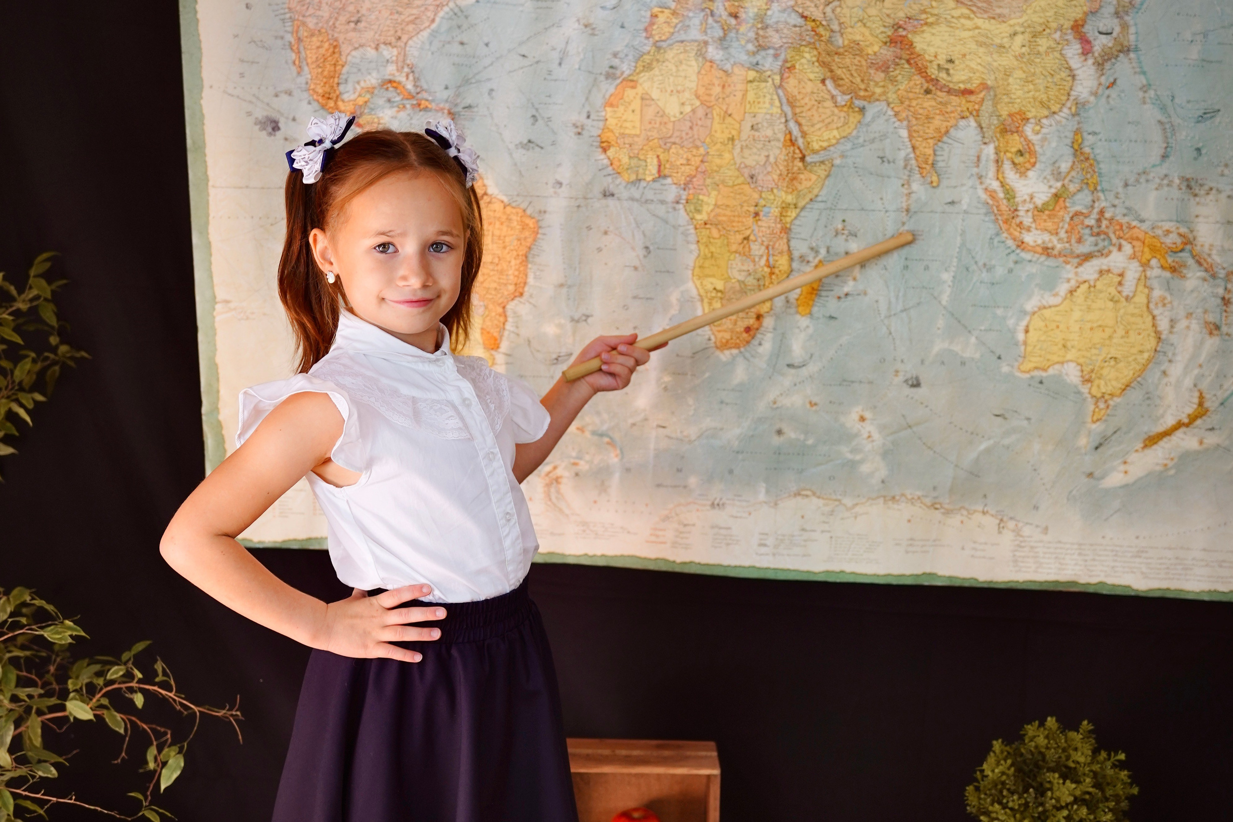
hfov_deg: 55.8
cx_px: 616
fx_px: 1164
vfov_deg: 38.9
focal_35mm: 34
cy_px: 411
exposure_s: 1/125
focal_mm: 34
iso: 320
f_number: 2.8
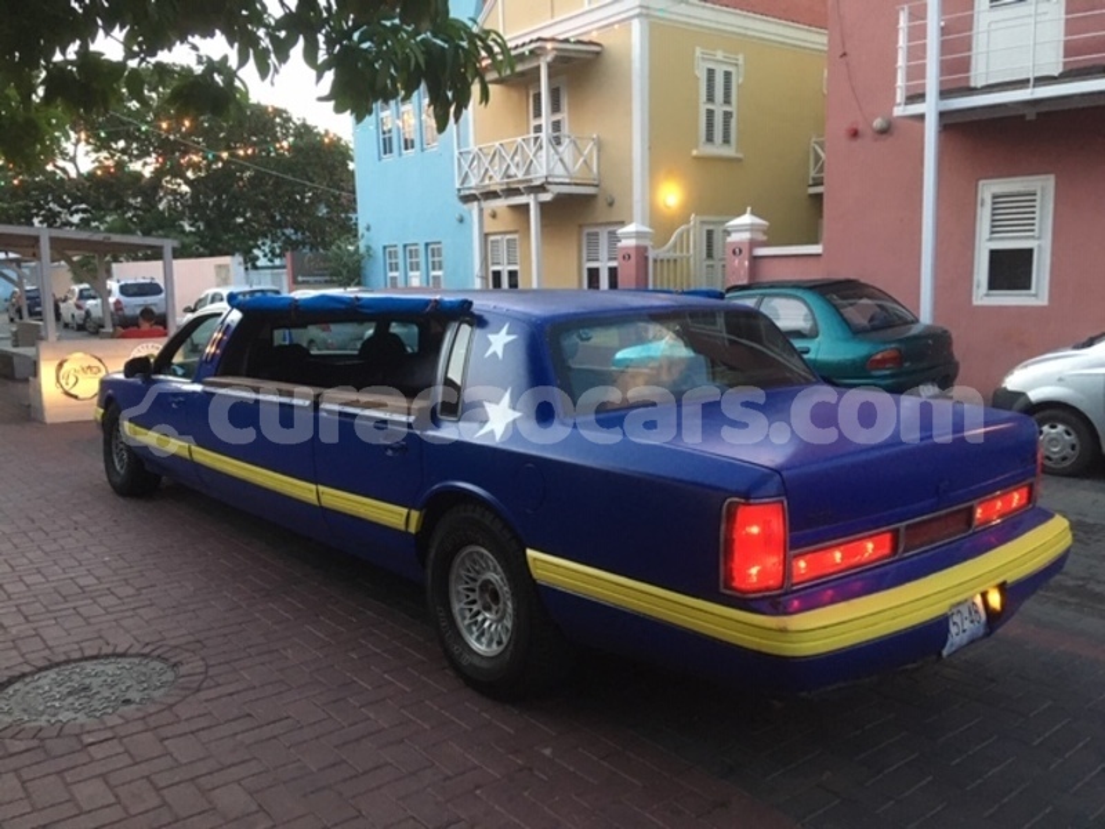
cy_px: 414
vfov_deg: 48.2
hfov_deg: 61.7
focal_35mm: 29
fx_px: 926
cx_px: 552
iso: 200
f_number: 2.2
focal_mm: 4.15
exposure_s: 1/25
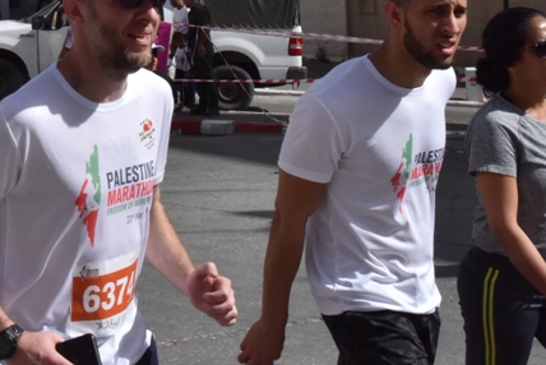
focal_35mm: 110
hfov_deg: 18.3
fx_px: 1669
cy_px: 15
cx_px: 65
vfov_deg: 12.4
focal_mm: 46
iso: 2500
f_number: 22
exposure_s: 1/2000
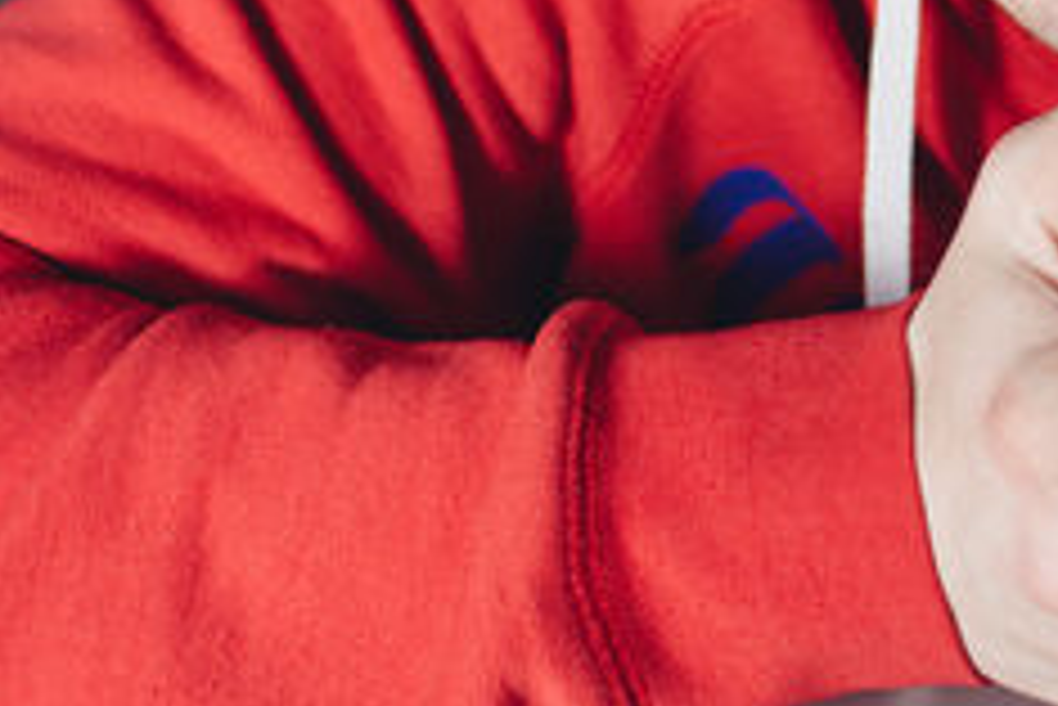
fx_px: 2970
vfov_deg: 13.1
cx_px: 1146
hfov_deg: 19.4
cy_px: -214
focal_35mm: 101
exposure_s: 1/160
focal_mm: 28
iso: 100
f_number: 4.5
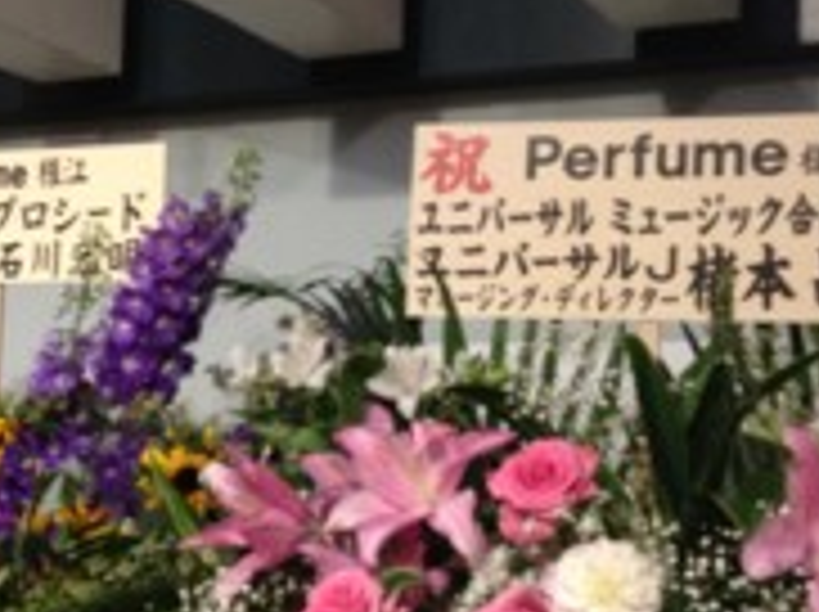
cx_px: 382
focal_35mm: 77
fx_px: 1819
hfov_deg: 25.4
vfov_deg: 19.1
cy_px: 364
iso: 160
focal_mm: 4.28
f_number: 2.4
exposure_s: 1/20
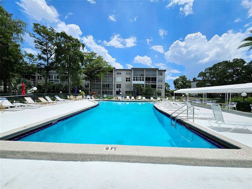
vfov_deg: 89.9
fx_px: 95
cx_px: 126
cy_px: 94
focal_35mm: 13
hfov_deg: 106.2
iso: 32
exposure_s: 1/5000
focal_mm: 1.7
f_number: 2.2
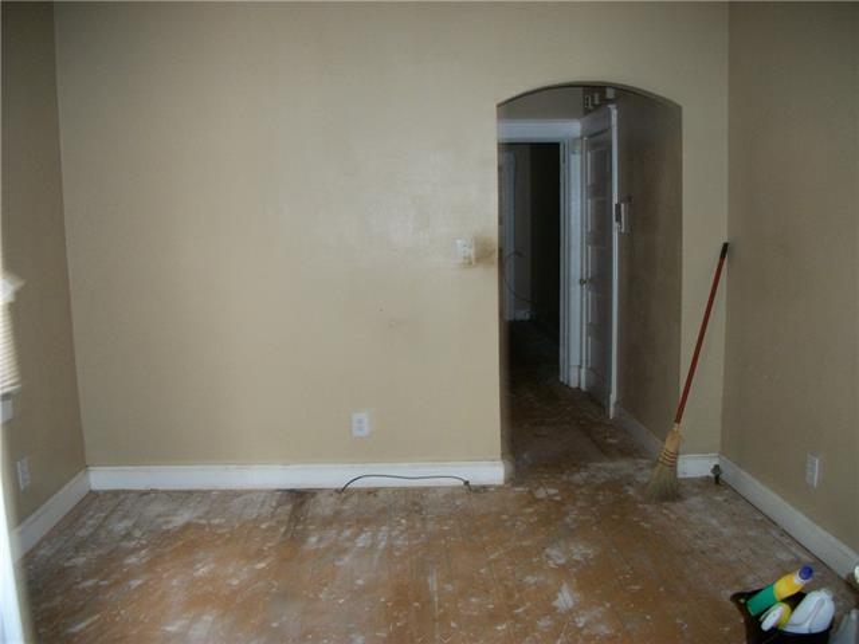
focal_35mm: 32
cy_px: 322
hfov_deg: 56.8
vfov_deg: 44.2
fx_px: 794
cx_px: 430
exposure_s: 1/30
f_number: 2.9
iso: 160
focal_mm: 5.7
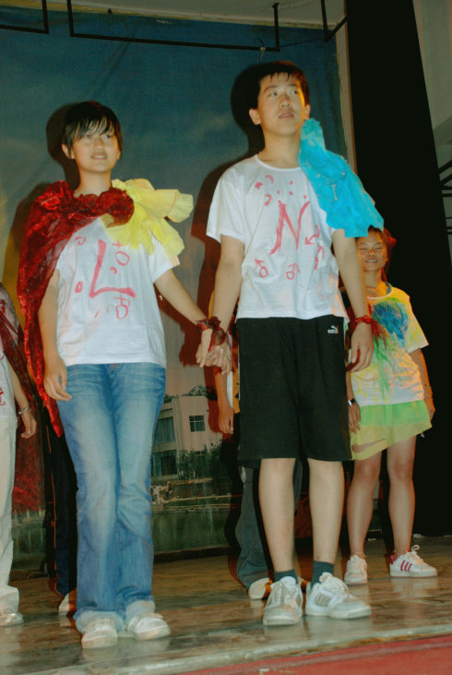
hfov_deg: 25.8
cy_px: 338
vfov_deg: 37.8
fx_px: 985
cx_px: 226
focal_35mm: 52
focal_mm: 35
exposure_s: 1/60
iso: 200
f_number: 4.5
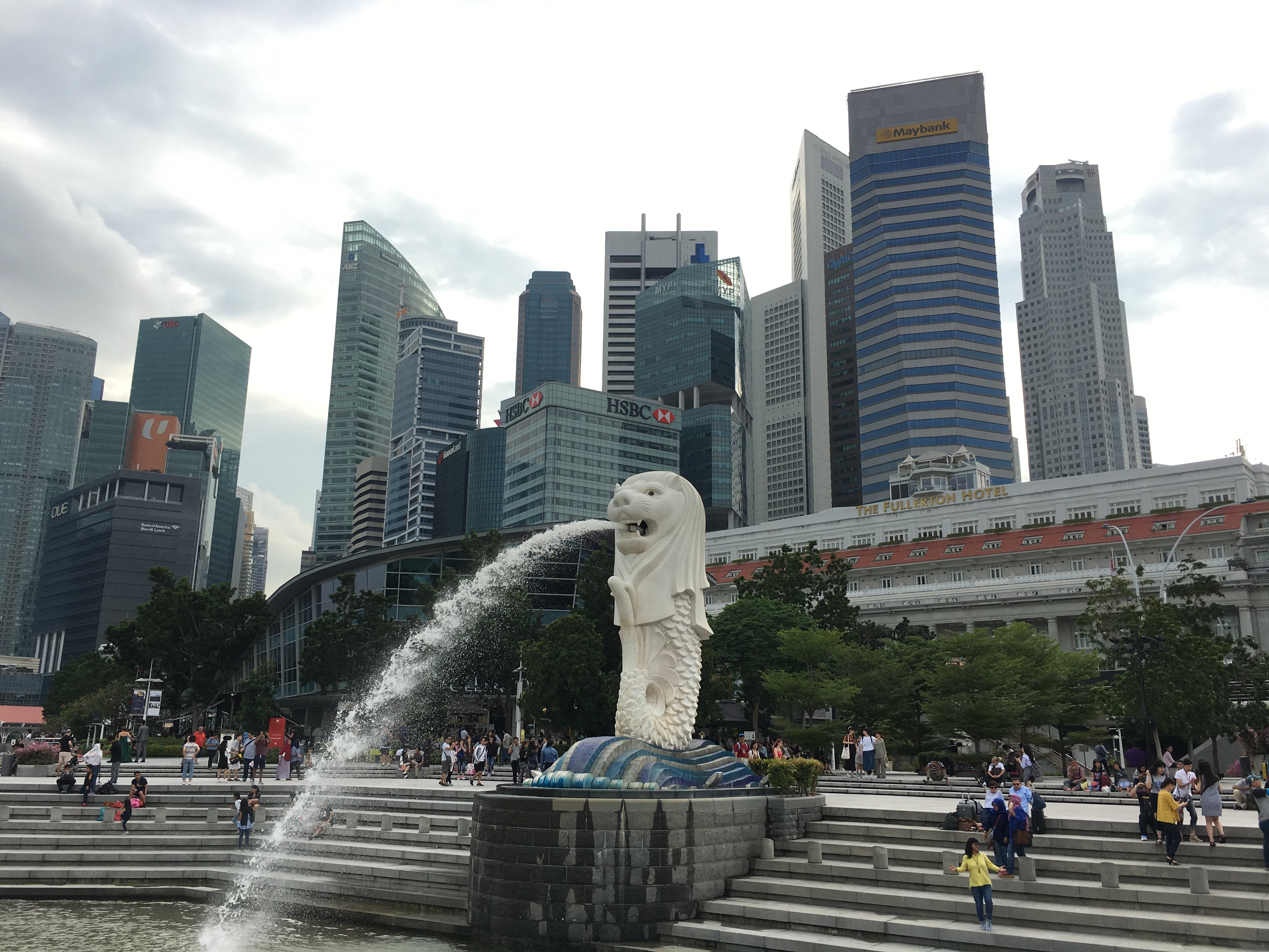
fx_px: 1063
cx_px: 634
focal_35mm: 29
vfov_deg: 48.2
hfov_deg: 61.7
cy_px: 476
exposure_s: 1/894
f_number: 2.2
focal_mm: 4.15
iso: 25
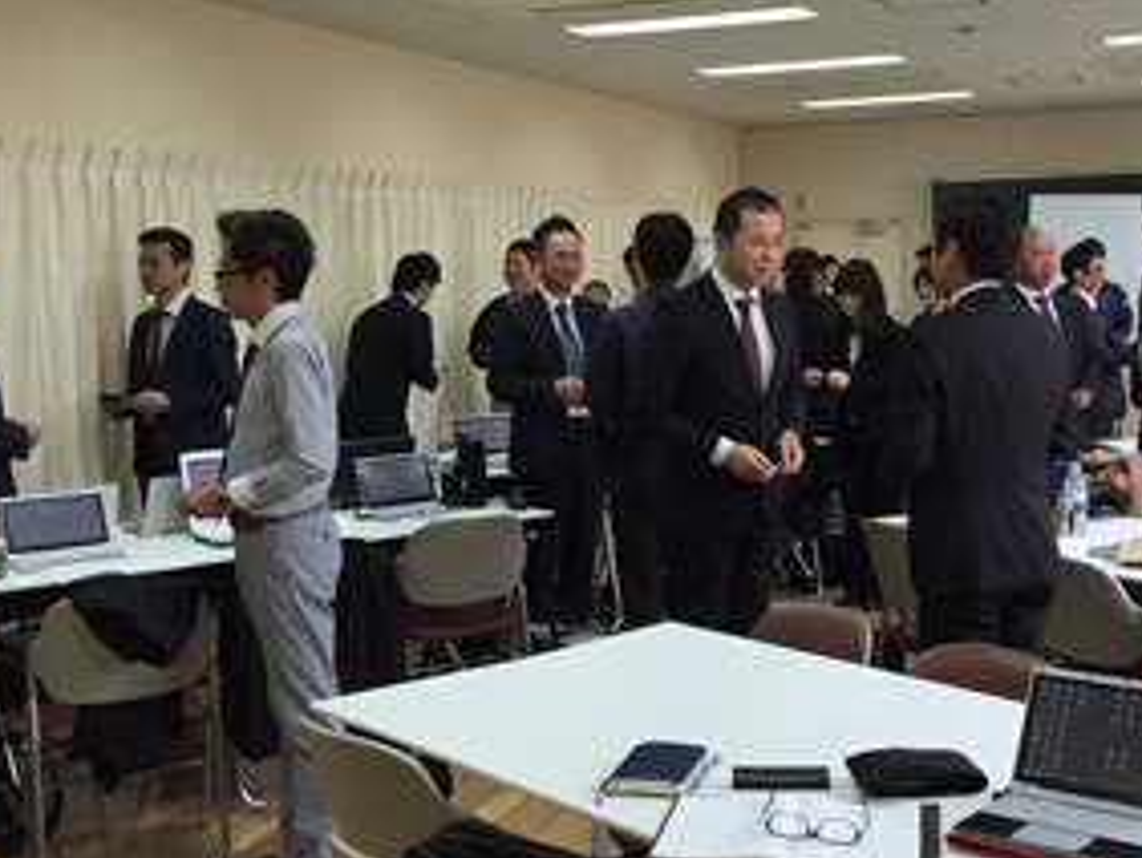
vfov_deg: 31.5
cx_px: 721
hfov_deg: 40.9
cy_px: 348
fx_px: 1519
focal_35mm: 46
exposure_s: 1/40
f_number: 2.2
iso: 32
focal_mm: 4.15
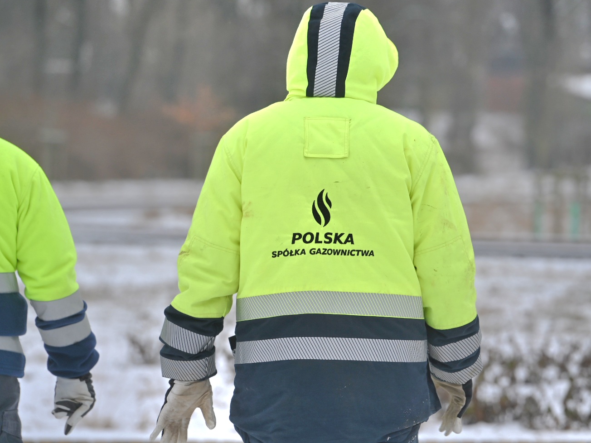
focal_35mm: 215
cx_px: 324
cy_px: 226
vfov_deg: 6.9
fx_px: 3671
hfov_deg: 9.2
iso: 100
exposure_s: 1/400
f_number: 5
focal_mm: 180
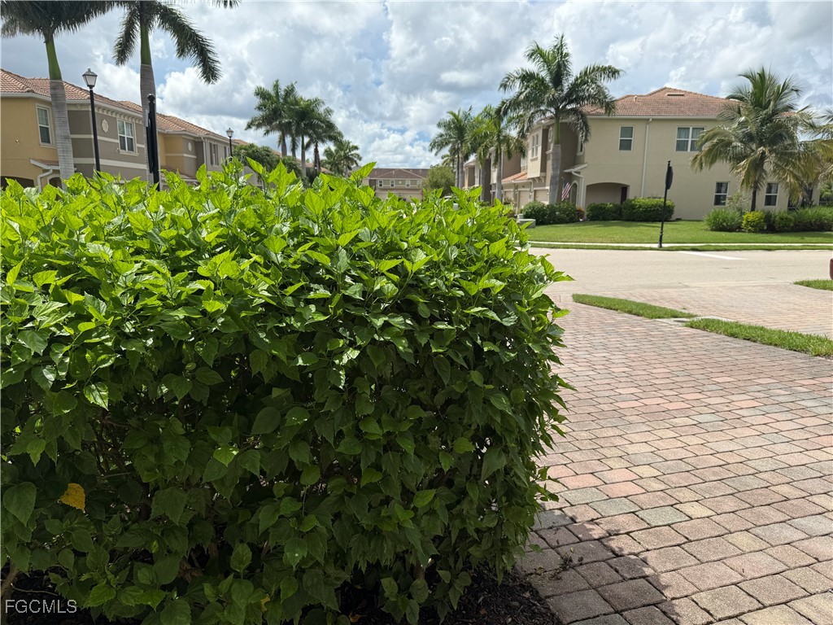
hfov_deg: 71.6
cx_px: 416
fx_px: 578
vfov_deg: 56.8
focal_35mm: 24
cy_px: 312
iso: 80
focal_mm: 6.76
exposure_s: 1/4975
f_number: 1.78
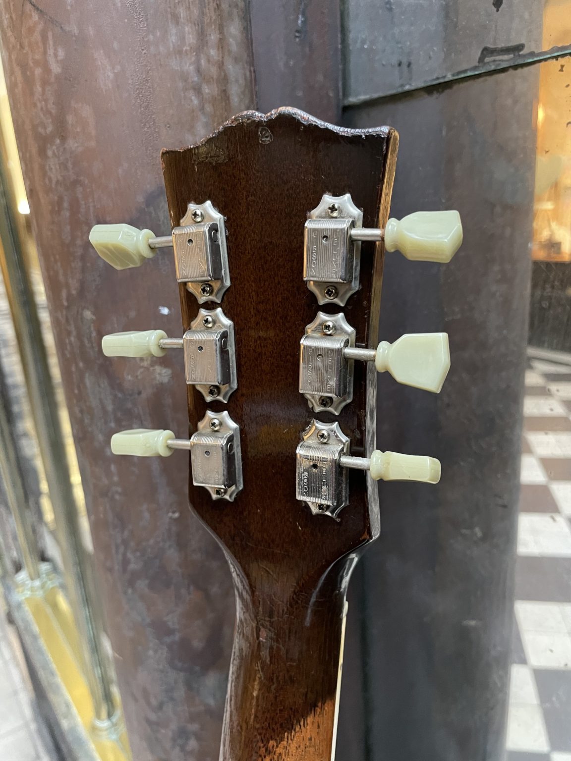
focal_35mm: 26
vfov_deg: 67.3
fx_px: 572
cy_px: 380
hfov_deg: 53.1
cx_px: 286
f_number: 1.6
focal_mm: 4.2
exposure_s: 1/50
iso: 500
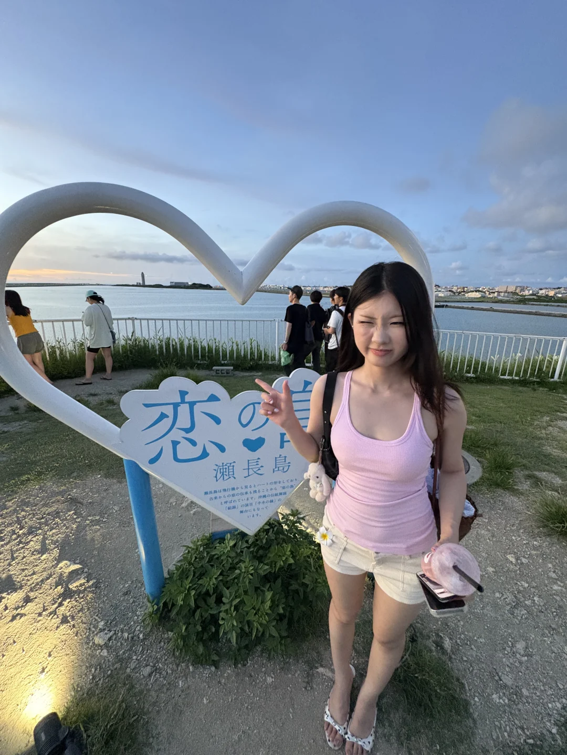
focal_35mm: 14
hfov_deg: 85.7
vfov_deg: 102.1
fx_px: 306
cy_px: 378
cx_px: 284
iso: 640
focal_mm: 2.22
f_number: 2.2
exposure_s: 1/60
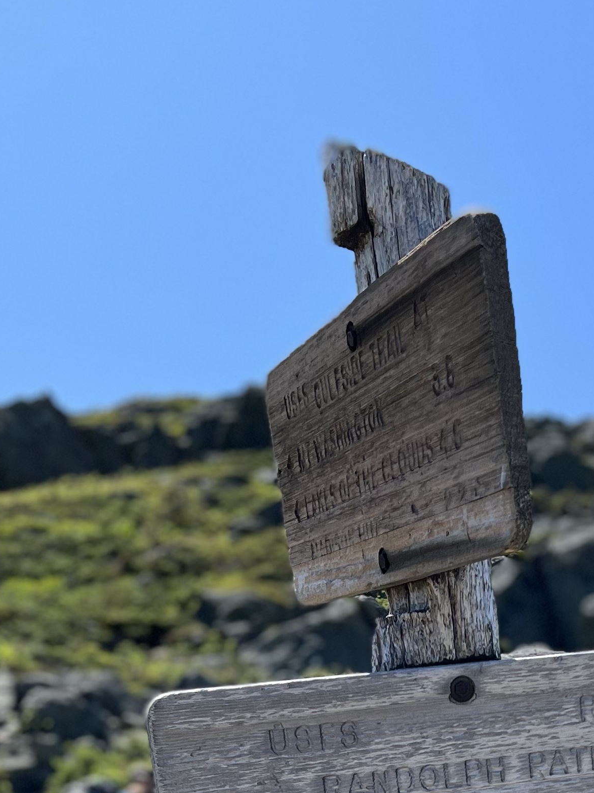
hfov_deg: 21.5
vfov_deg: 26.2
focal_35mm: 67
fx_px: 1534
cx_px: 508
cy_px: 926
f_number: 1.5
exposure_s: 1/2571
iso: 50
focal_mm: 5.7
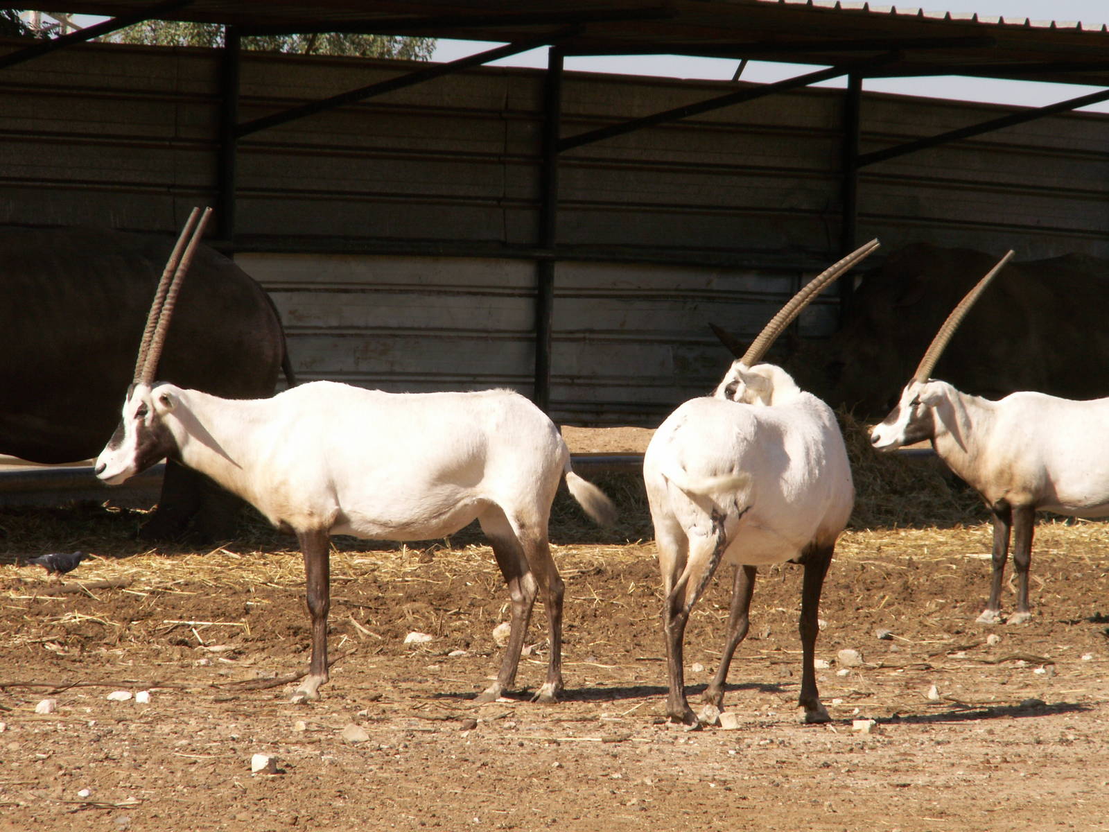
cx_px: 554
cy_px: 416
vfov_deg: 6.4
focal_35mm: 234
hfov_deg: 8.5
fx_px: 7497
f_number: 8
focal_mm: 38.29
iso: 50
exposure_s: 1/160
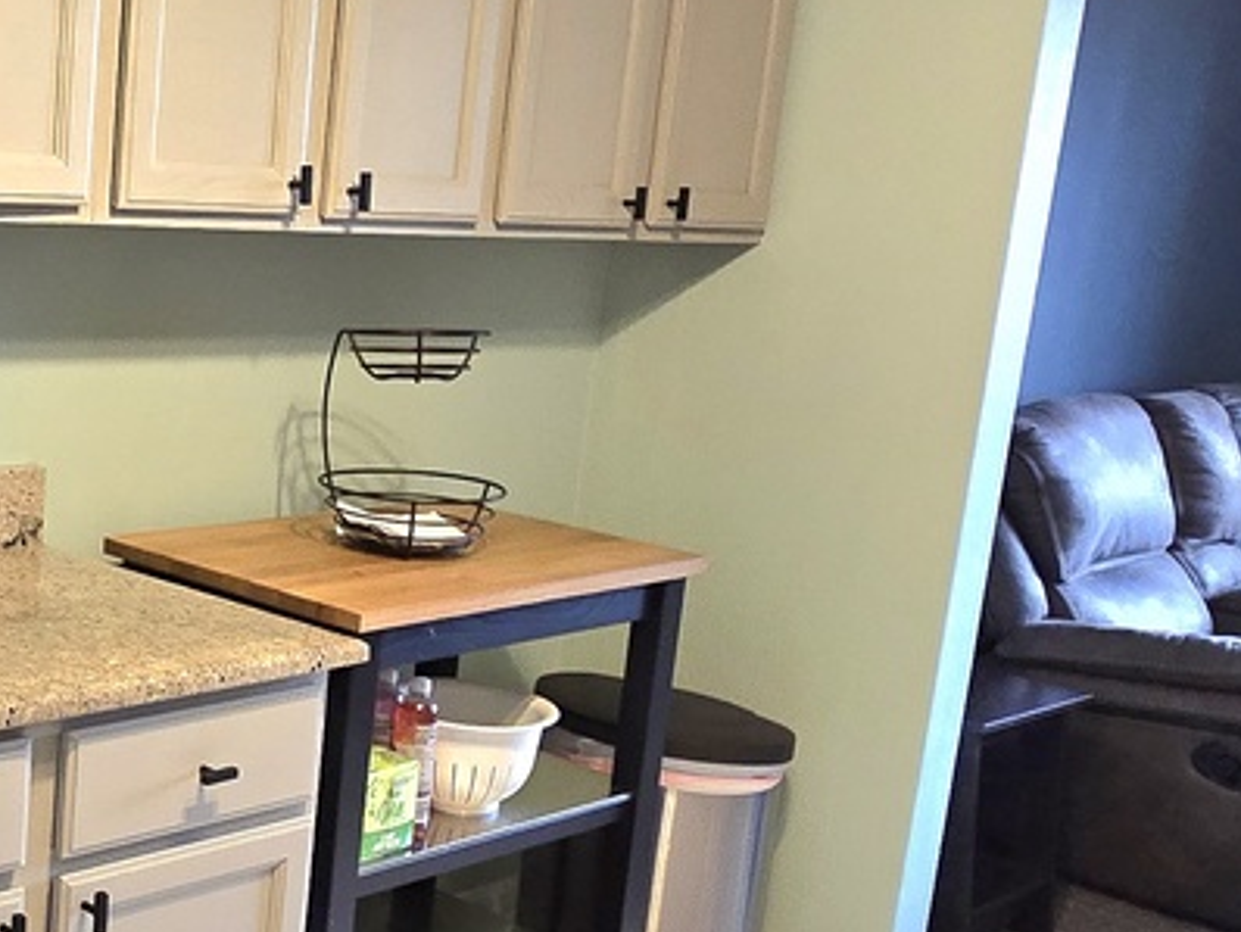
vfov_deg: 30.8
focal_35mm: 47
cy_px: 595
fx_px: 1686
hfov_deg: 36.2
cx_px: -12
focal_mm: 2.2
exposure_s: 1/60.2
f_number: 2.2
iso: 250
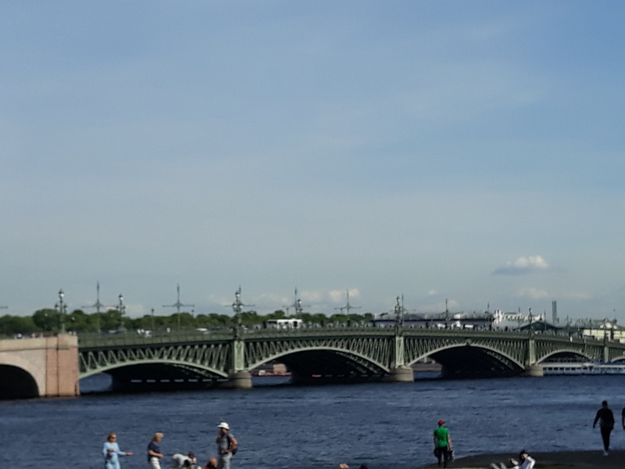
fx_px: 487
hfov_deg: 65.3
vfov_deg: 51.4
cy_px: 234
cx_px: 312
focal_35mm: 27
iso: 40
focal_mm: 3.71
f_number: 1.7
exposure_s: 1/2890
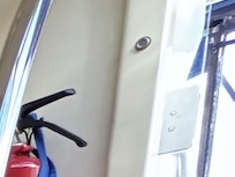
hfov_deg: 10.1
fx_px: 699
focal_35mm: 103
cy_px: 533
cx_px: -548
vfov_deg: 10.3
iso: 250
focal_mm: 2.22
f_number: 2.2
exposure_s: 1/99
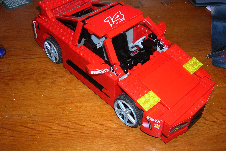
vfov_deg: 30.5
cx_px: 114
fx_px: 276
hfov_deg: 44.5
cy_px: 71
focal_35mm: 44
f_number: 3
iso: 50
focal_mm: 7.1
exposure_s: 1/60.1
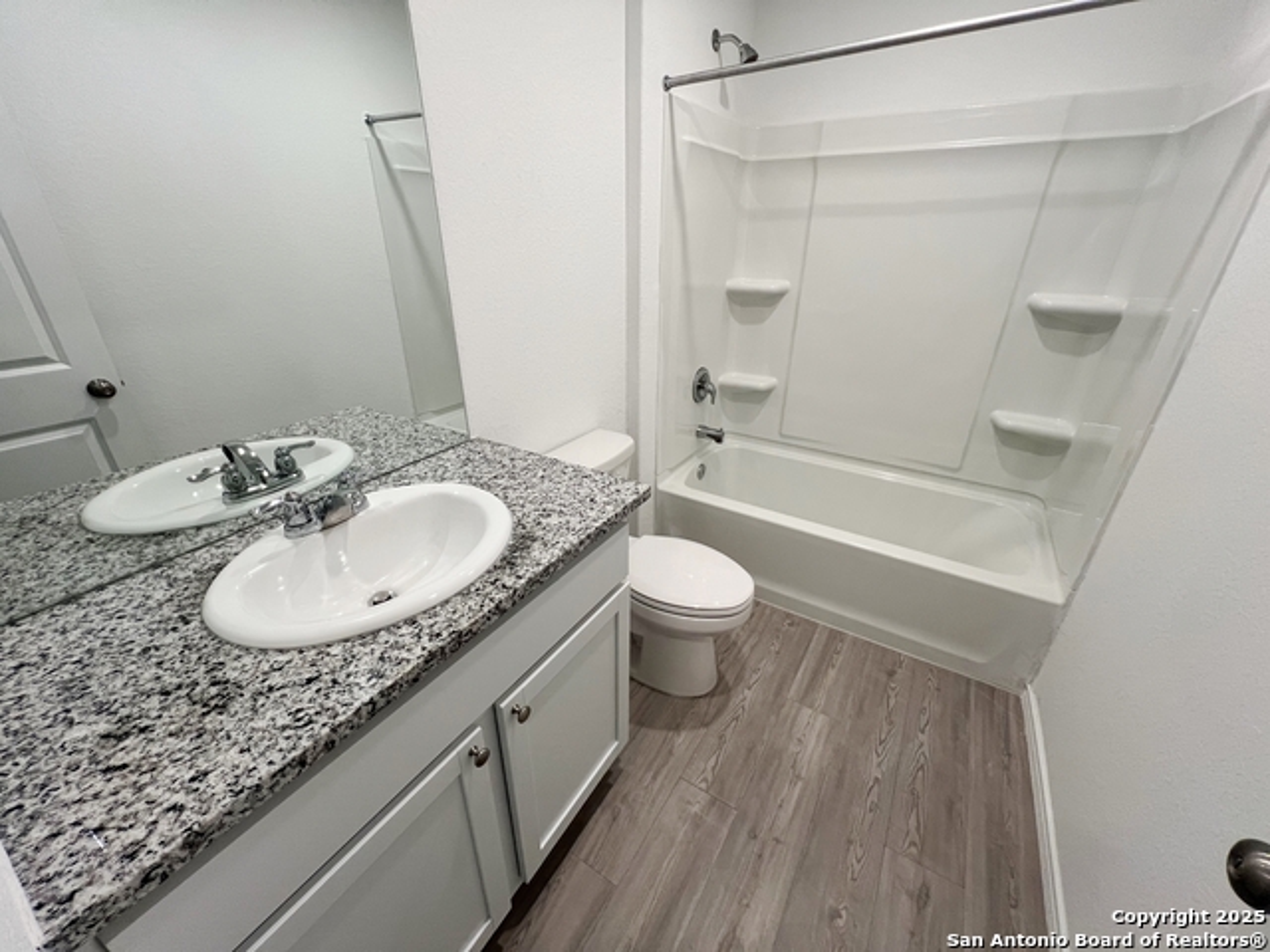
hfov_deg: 106.2
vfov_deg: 89.9
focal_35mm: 13
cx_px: 635
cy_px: 476
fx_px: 477
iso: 125
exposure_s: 1/120
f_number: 1.8
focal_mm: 1.57
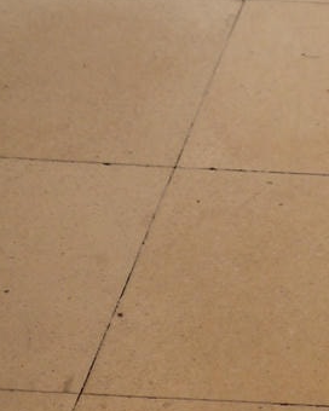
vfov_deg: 10.2
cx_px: 648
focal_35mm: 184
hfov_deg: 8.0
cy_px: -143
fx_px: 2240
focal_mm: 20
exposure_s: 1/100
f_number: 1.7
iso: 160
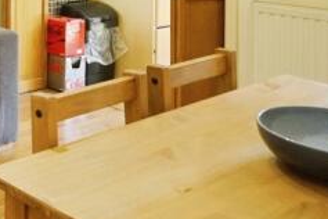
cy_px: -73
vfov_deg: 18.3
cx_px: -73
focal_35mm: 69
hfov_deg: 25.9
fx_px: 629
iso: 2000
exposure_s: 1/40
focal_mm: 16
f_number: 8
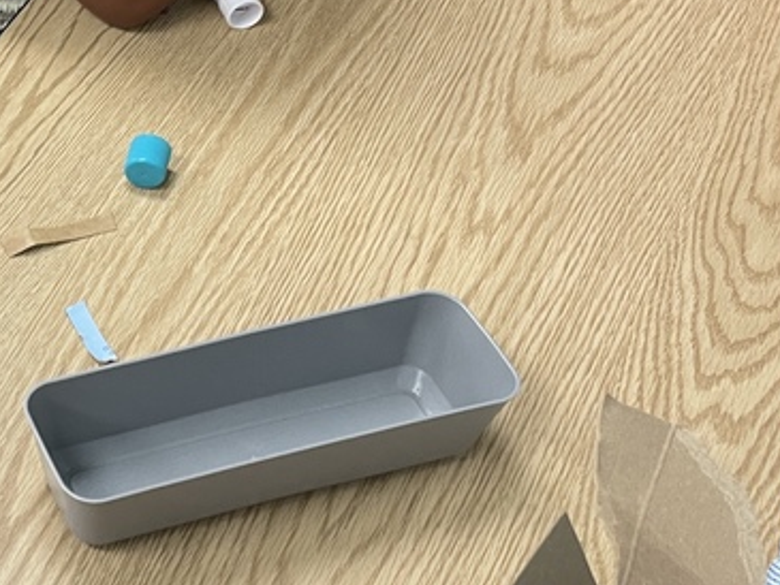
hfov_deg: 23.6
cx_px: -227
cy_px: 141
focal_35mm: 73
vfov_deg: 20.0
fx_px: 1645
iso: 80
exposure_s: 1/60
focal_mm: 4.2
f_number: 1.6
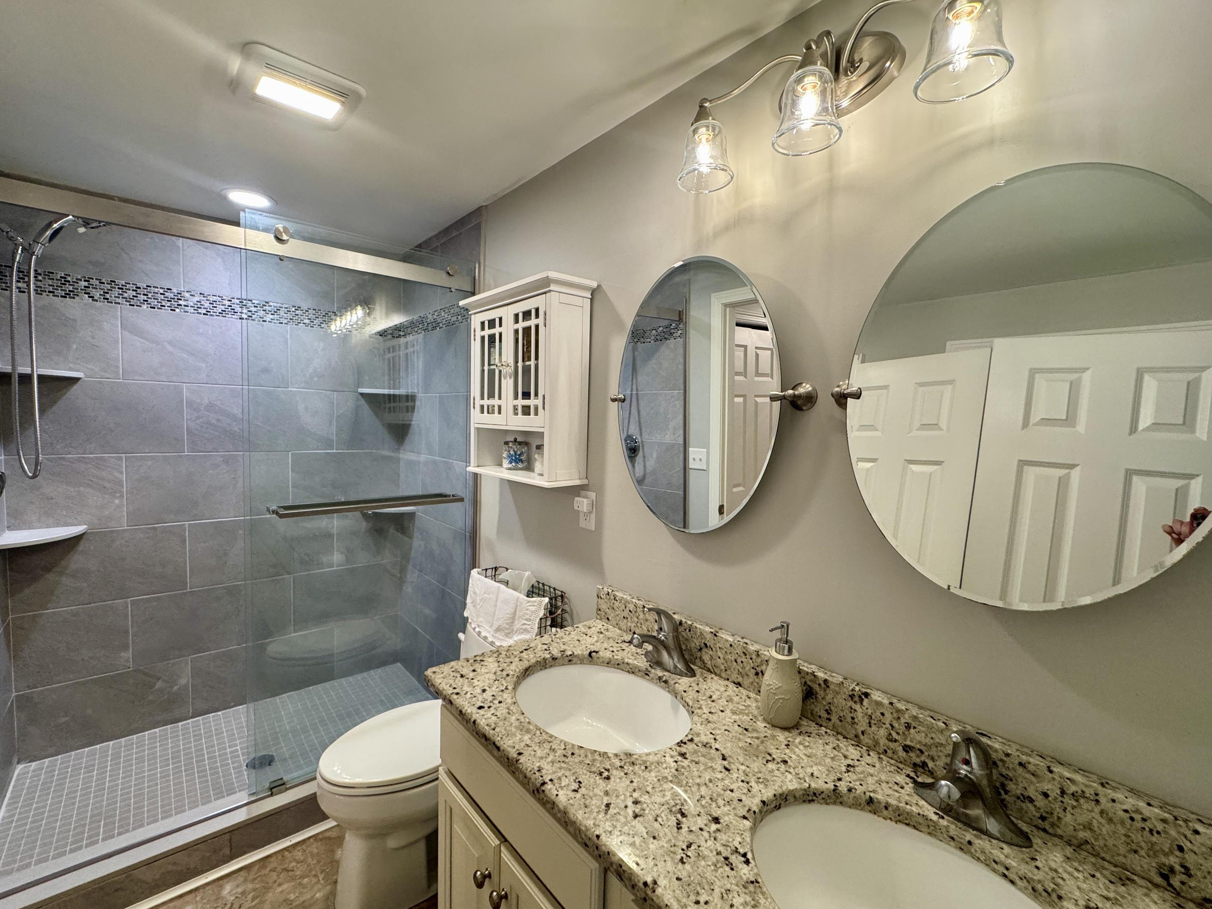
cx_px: 578
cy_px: 455
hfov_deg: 98.1
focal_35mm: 15
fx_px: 525
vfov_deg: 81.7
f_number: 2.2
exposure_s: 1/120
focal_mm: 2.22
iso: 200
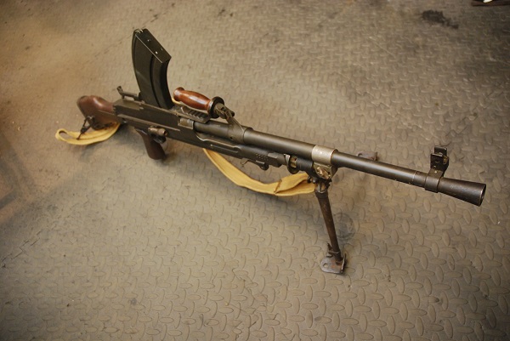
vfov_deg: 48.0
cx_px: 255
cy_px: 170
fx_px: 383
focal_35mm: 27
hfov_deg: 67.3
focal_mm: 18
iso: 800
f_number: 3.5
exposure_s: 1/30
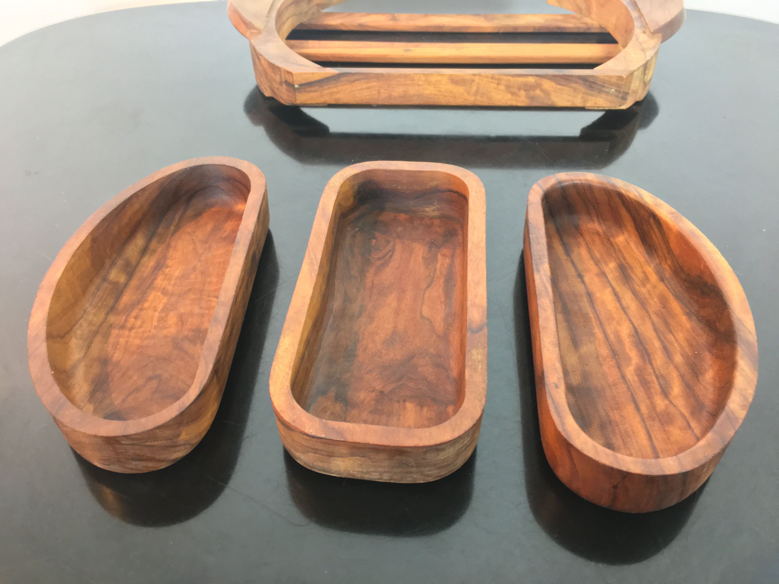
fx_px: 653
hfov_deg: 61.7
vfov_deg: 48.2
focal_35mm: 29
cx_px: 390
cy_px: 292
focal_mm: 4.15
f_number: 2.2
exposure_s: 1/25
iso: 200
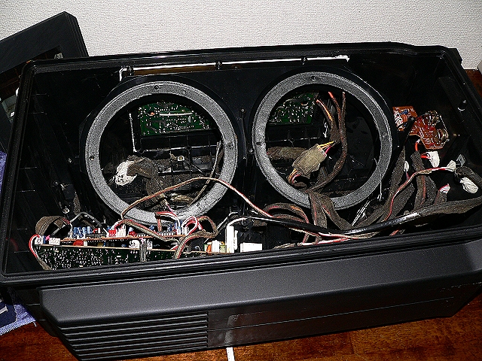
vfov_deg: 39.7
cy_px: 180
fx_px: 501
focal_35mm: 36
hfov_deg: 51.4
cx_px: 241
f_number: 2.8
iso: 100
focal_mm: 6
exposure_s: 1/60
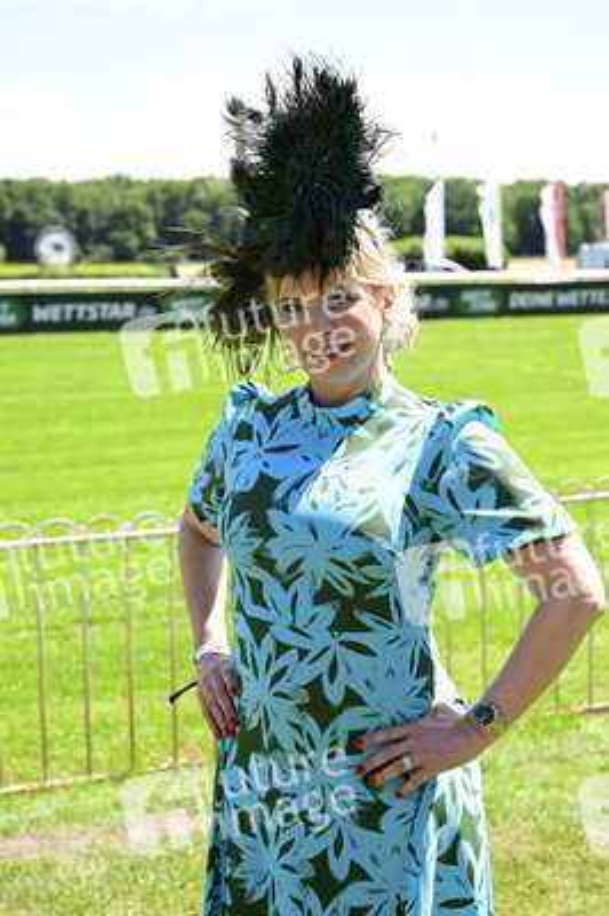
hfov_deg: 22.6
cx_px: 304
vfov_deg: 33.4
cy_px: 458
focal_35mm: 60
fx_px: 1525
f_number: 5.6
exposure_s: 1/200
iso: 100
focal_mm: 60
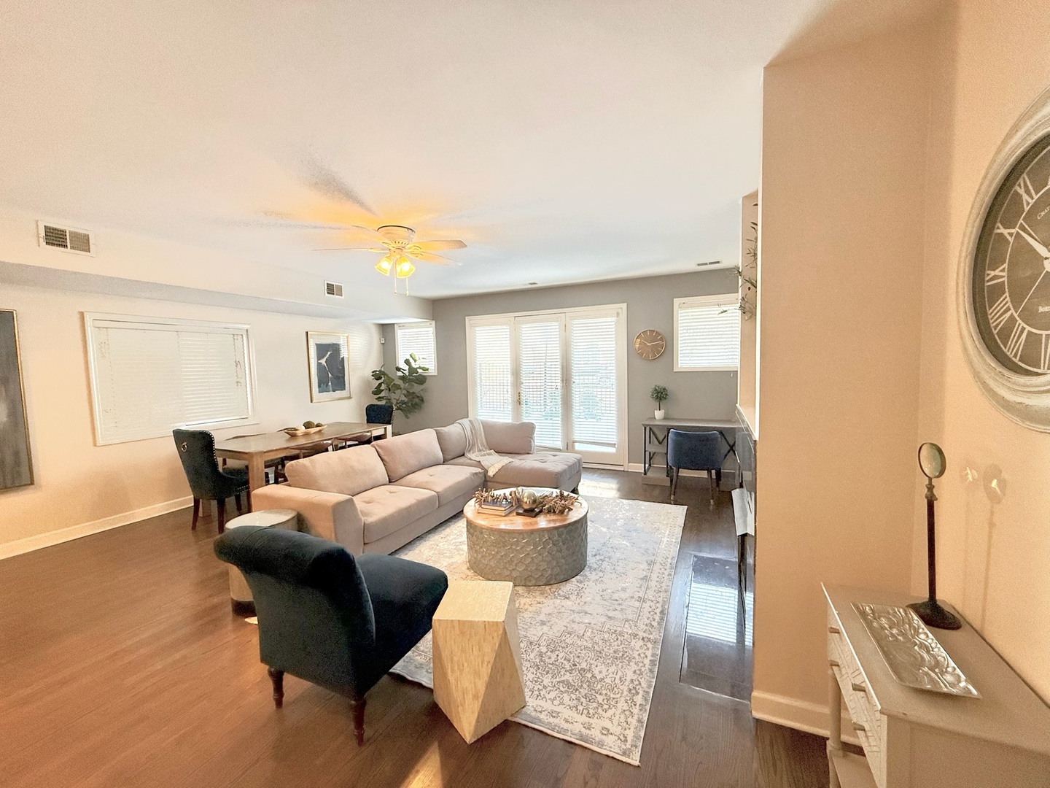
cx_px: 525
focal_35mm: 14
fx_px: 425
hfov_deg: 102.1
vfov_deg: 85.7
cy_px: 394
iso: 250
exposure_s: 1/120
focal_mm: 2.22
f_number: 2.2
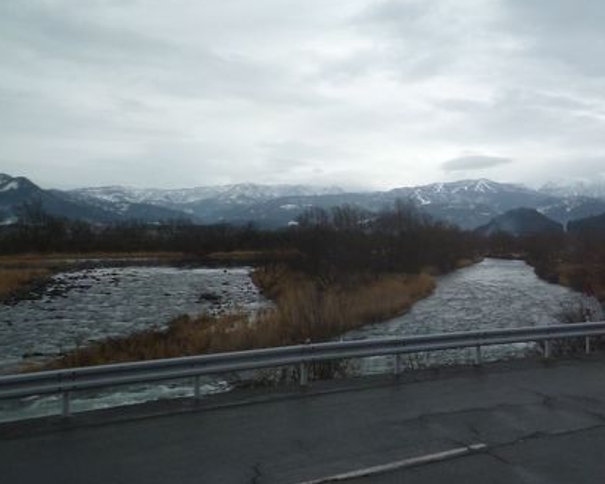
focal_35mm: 37
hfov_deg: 46.8
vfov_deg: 40.1
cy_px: 210
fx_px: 663
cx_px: 473
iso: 100
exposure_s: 1/1300
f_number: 2.5
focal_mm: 4.3
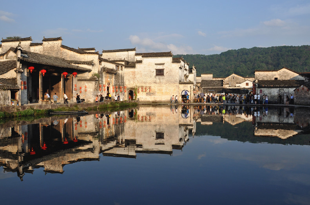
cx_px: 160
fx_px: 249
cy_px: 100
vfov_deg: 44.8
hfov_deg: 63.7
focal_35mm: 29
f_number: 9
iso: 200
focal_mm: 18
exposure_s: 1/320
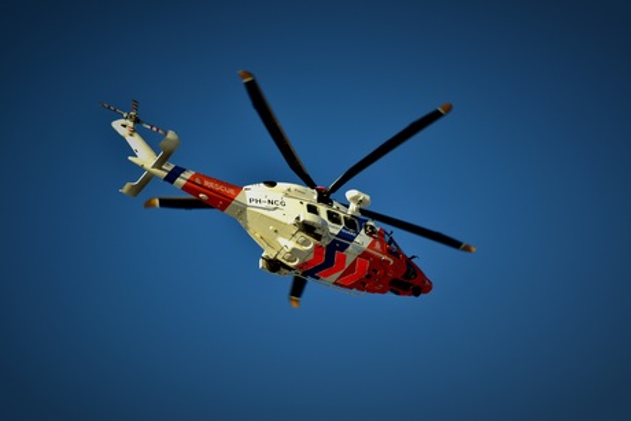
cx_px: 316
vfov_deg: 8.3
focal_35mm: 165
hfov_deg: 12.4
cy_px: 210
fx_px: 2893
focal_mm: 110
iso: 100
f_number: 4
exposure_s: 1/1000
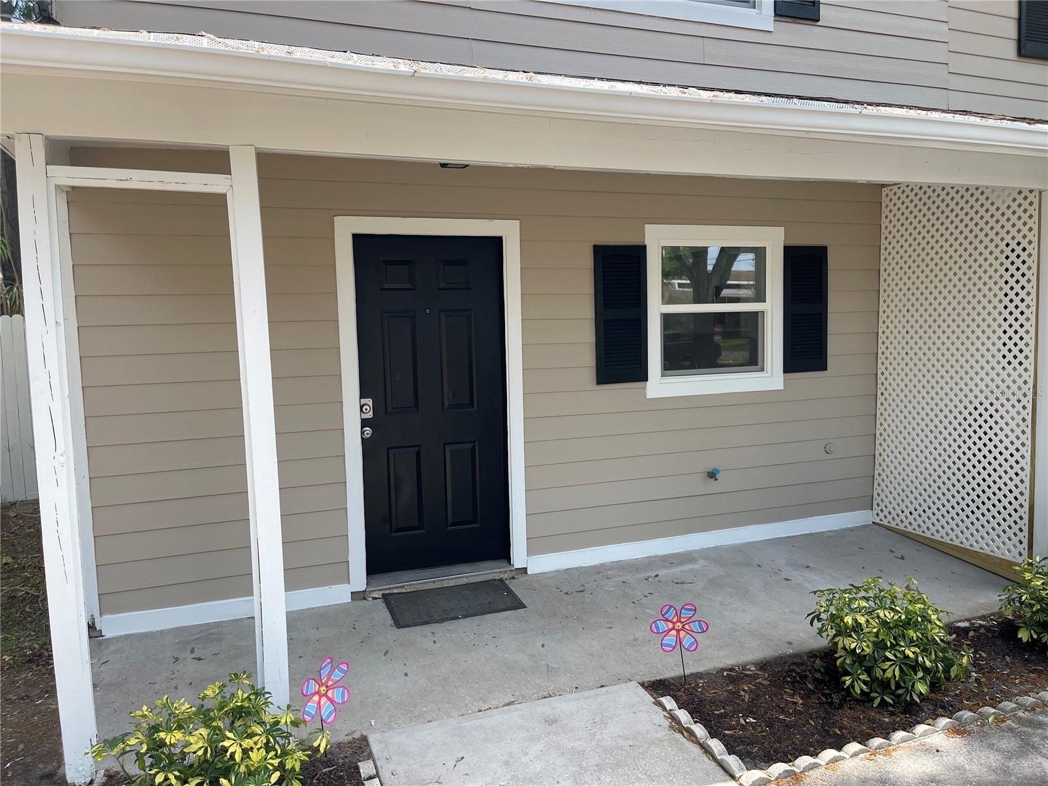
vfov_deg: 54.9
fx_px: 757
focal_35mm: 25
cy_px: 393
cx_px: 524
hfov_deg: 69.4
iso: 32
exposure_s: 1/945
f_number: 1.6
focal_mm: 5.1
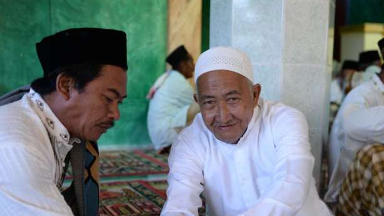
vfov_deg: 22.9
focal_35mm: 52
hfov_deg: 39.7
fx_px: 530
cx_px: 231
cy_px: 160
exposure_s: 1/60
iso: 100
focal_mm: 38
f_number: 3.2
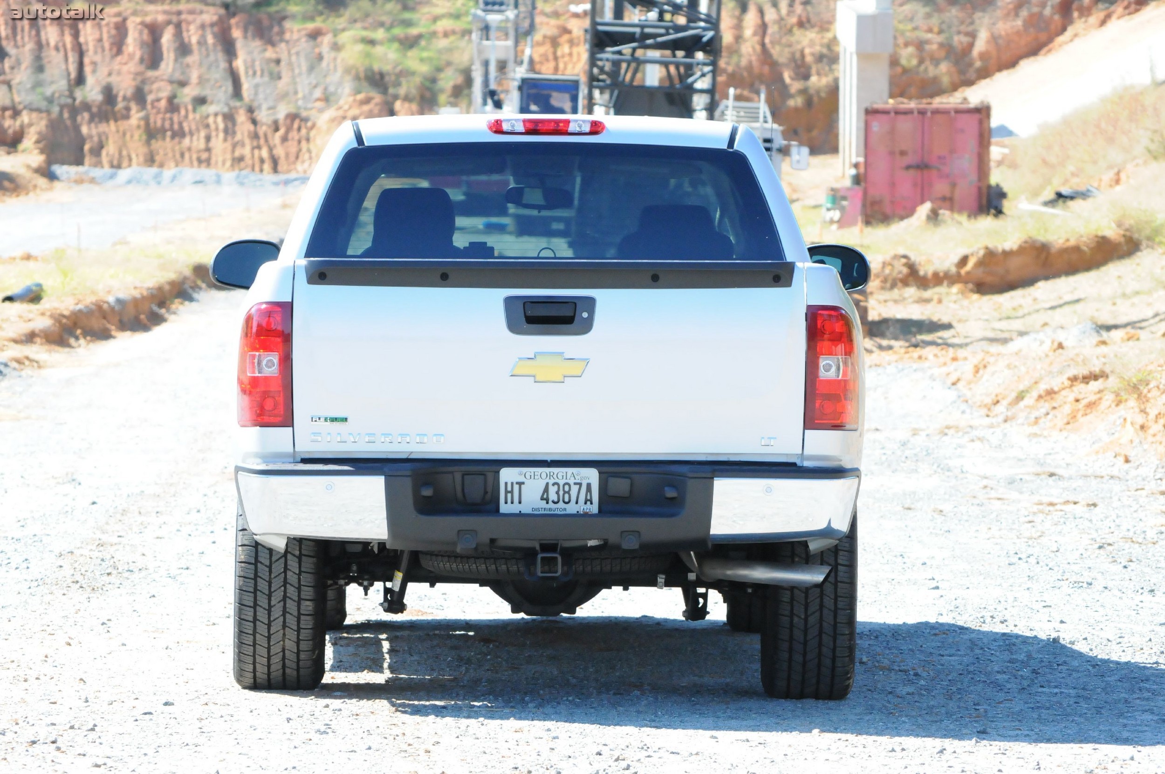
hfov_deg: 11.0
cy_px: 387
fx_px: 6061
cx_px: 582
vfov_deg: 7.3
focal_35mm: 188
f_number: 10
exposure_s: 1/1000
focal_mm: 125
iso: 2000
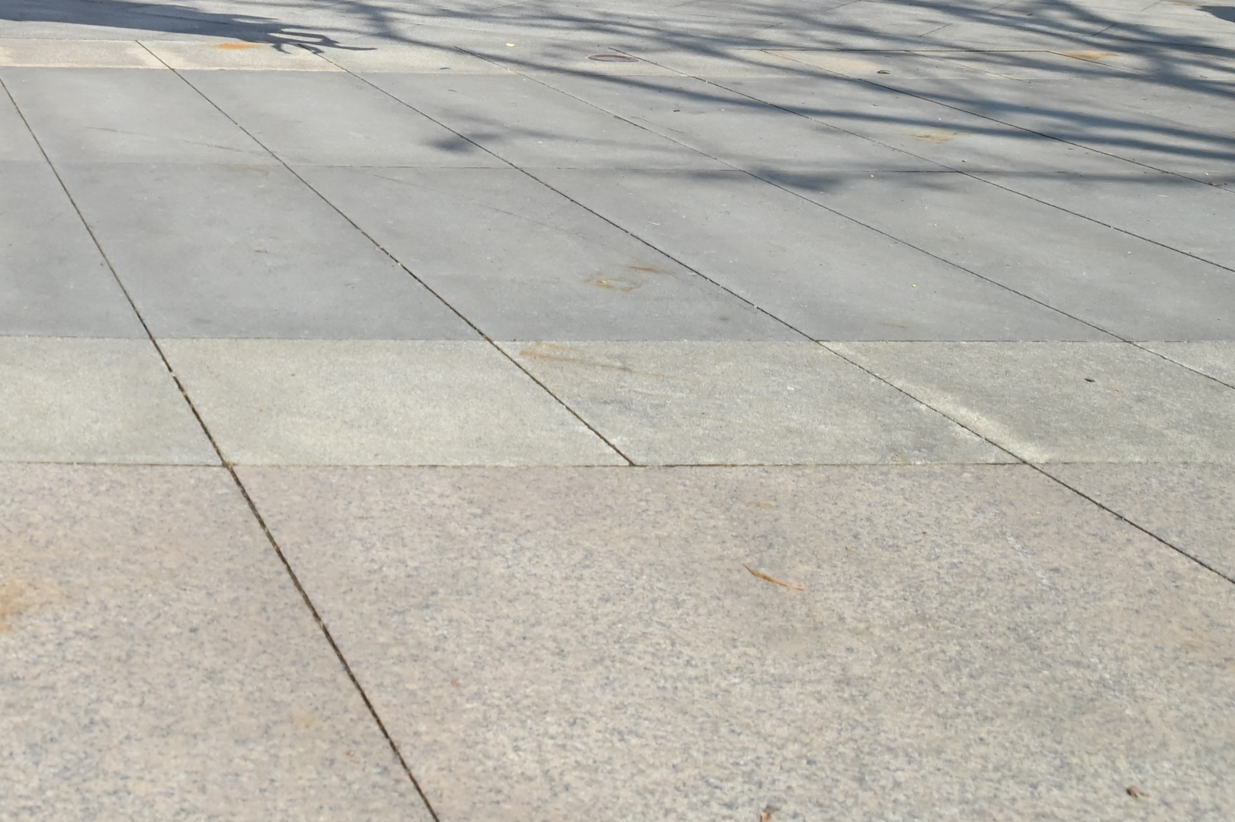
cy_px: -215
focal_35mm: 64
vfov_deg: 19.7
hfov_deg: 28.1
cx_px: -179
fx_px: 2194
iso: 800
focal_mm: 24
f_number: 8
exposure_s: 1/4000
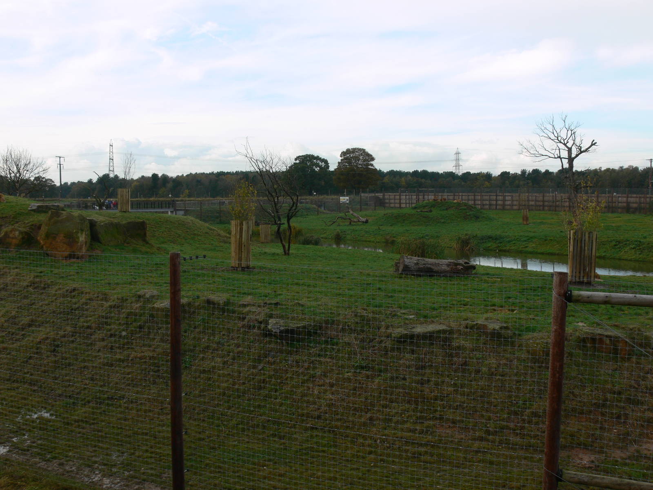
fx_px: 660
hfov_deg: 52.6
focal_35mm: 35
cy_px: 245
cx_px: 326
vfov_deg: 40.7
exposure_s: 1/160
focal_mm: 7.4
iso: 80
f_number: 5.6
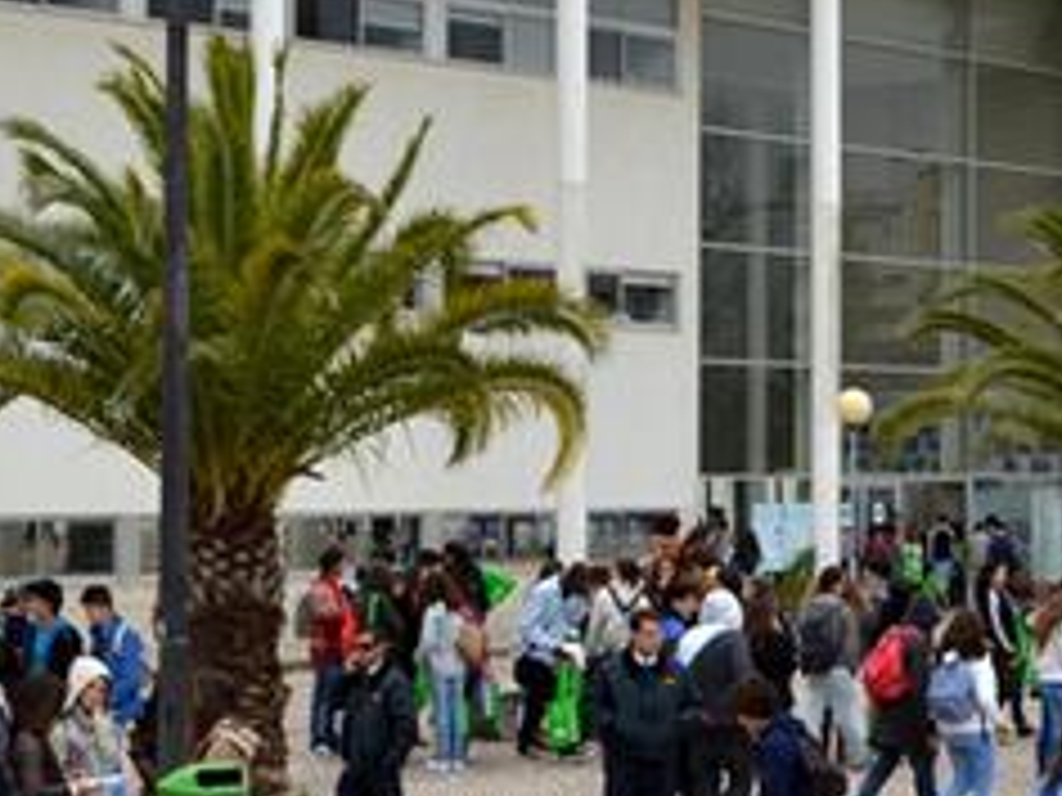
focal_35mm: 88
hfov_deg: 22.1
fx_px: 2700
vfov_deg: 16.8
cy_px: 443
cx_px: 270
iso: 100
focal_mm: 18
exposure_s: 1/200
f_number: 7.1
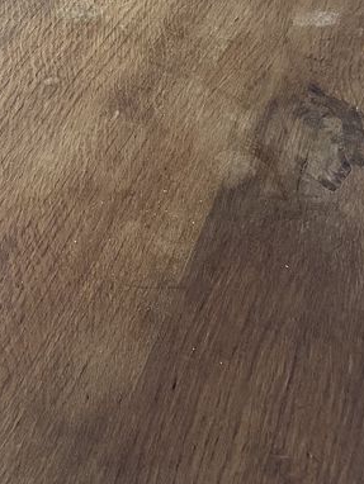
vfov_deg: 27.2
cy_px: 23
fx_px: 952
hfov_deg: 21.1
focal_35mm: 68
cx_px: 25
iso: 320
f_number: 1.6
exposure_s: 1/60
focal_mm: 4.2
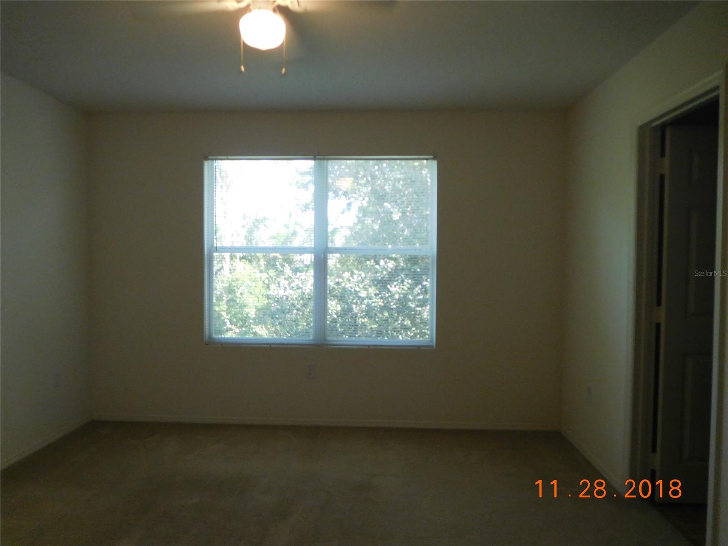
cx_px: 364
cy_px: 273
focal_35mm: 25
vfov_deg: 54.9
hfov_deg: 69.4
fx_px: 526
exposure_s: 1/30
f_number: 6.8
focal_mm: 4.5
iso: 400
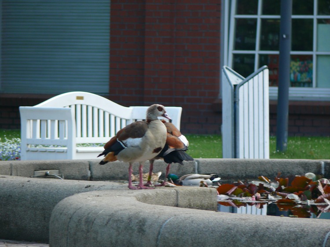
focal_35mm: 420
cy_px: 124
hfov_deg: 4.7
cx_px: 165
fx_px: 4003
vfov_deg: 3.5
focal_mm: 88.8
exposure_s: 1/100
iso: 100
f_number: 4
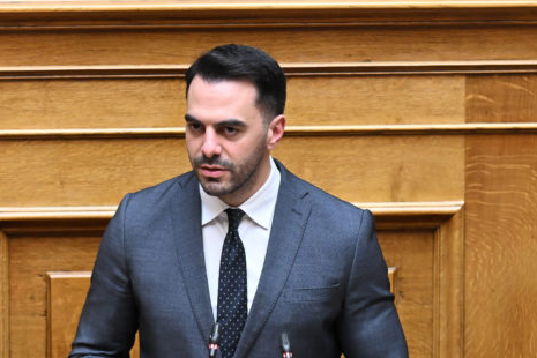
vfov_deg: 2.4
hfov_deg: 3.6
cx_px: 210
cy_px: 293
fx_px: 8621
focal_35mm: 578
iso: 6400
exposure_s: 1/250
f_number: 6
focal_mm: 350
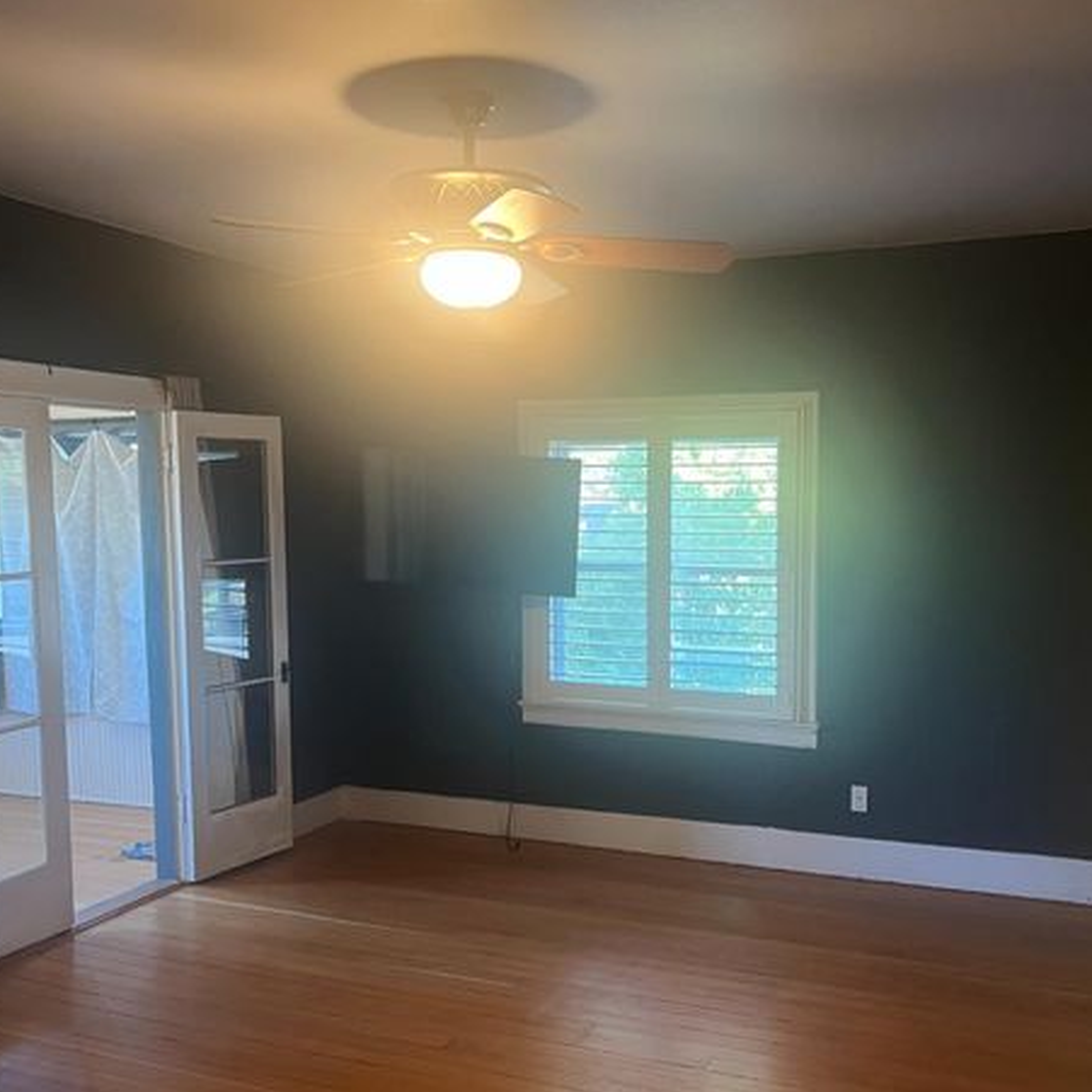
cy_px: 585
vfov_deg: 48.4
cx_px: 588
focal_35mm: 34
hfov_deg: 48.4
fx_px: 1213
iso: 200
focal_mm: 5.1
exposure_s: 1/60
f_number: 1.6
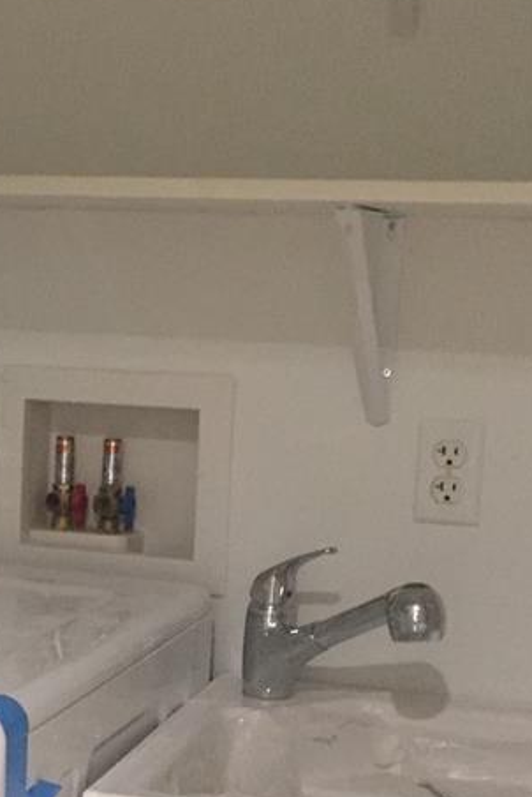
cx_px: -78
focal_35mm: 80
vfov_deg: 25.2
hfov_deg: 16.5
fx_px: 1770
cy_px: 552
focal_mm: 4.15
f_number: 2.2
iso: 250
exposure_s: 1/20
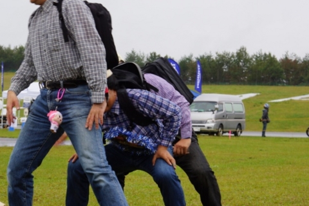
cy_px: 115
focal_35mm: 115
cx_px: 131
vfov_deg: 11.9
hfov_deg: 17.8
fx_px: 987
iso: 100
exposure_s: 1/80
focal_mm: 46
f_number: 6.3
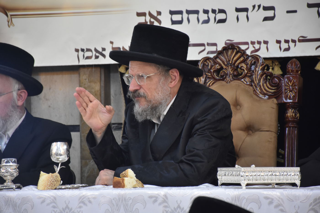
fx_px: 1866
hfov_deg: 9.8
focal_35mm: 210
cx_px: 160
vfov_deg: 6.5
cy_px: 106
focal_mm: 140
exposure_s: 1/60
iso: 1600
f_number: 5.6
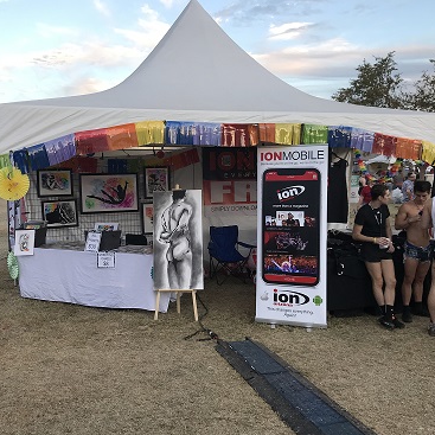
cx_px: 190
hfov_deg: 48.3
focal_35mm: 34
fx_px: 483
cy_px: 215
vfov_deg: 48.4
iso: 25
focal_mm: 3.99
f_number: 1.8
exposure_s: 1/120
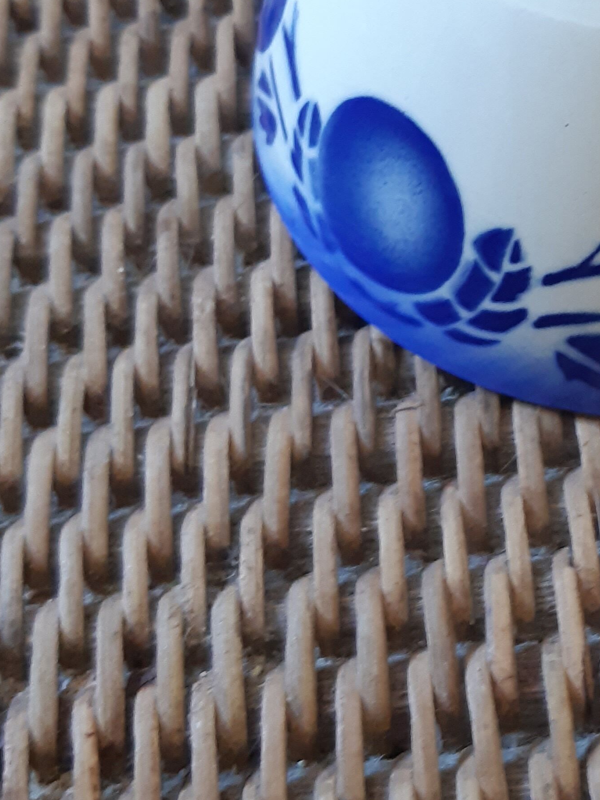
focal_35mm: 67
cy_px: 245
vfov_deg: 28.7
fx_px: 1548
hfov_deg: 21.3
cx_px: 570
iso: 200
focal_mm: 3.92
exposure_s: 1/50
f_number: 1.7
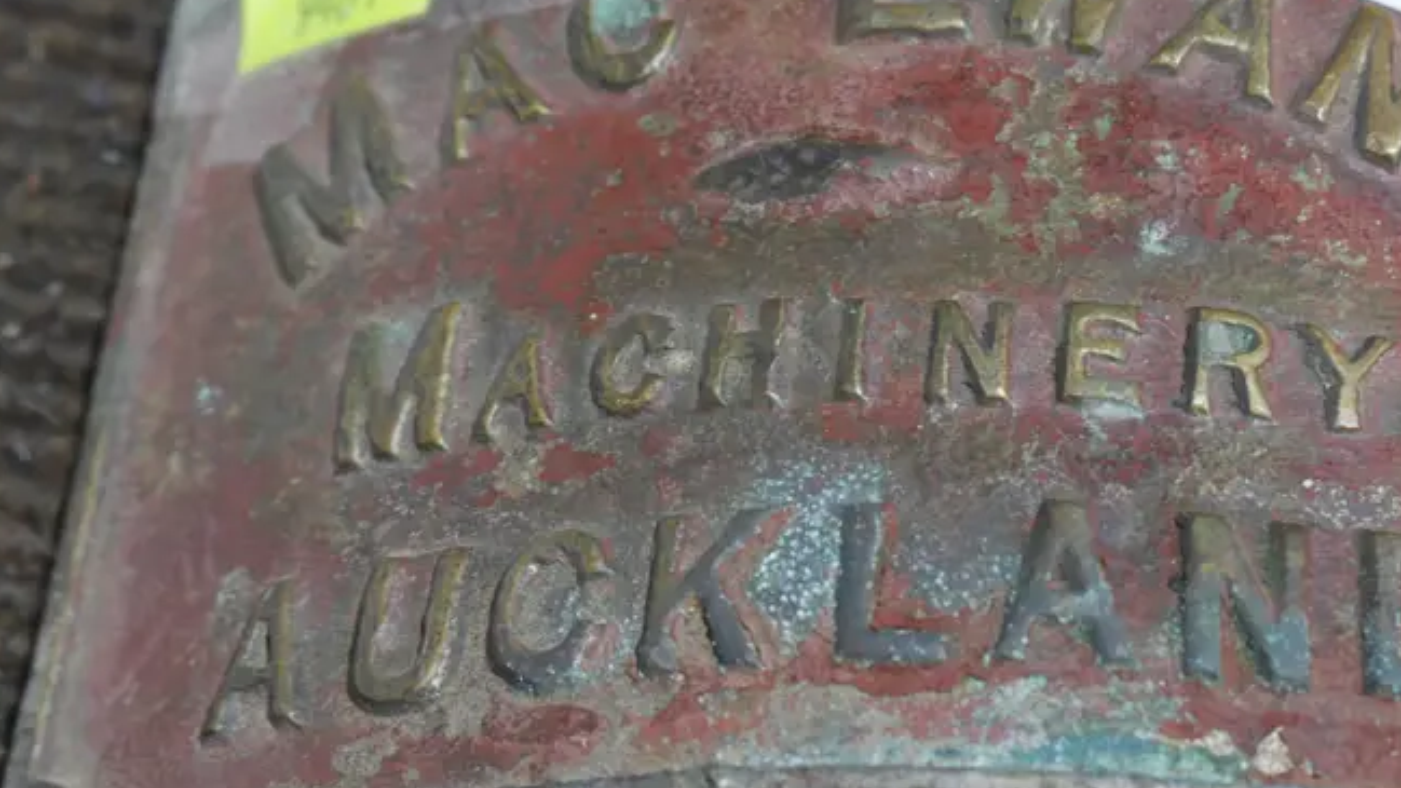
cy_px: 297
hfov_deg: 24.7
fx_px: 3195
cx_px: 874
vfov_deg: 14.0
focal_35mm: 86
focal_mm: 25
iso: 640
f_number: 5.3
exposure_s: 1/60
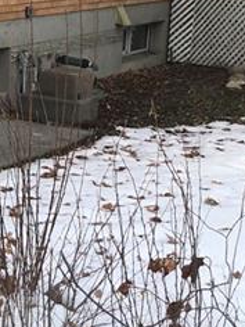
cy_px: 166
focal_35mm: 91
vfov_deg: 21.5
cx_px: -100
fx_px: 859
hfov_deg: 15.2
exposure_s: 1/585
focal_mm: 3.99
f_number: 1.8
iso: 20
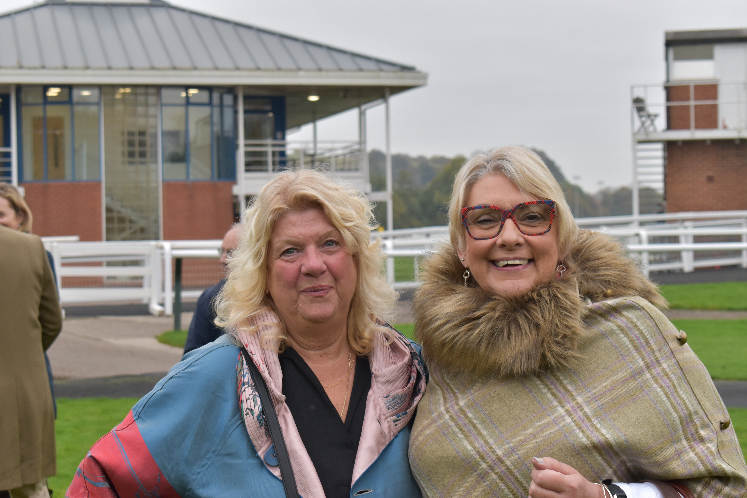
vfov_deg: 16.6
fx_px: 1712
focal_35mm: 82
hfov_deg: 24.6
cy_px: 249
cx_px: 374
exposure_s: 1/200
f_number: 7.1
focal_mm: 55
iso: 400
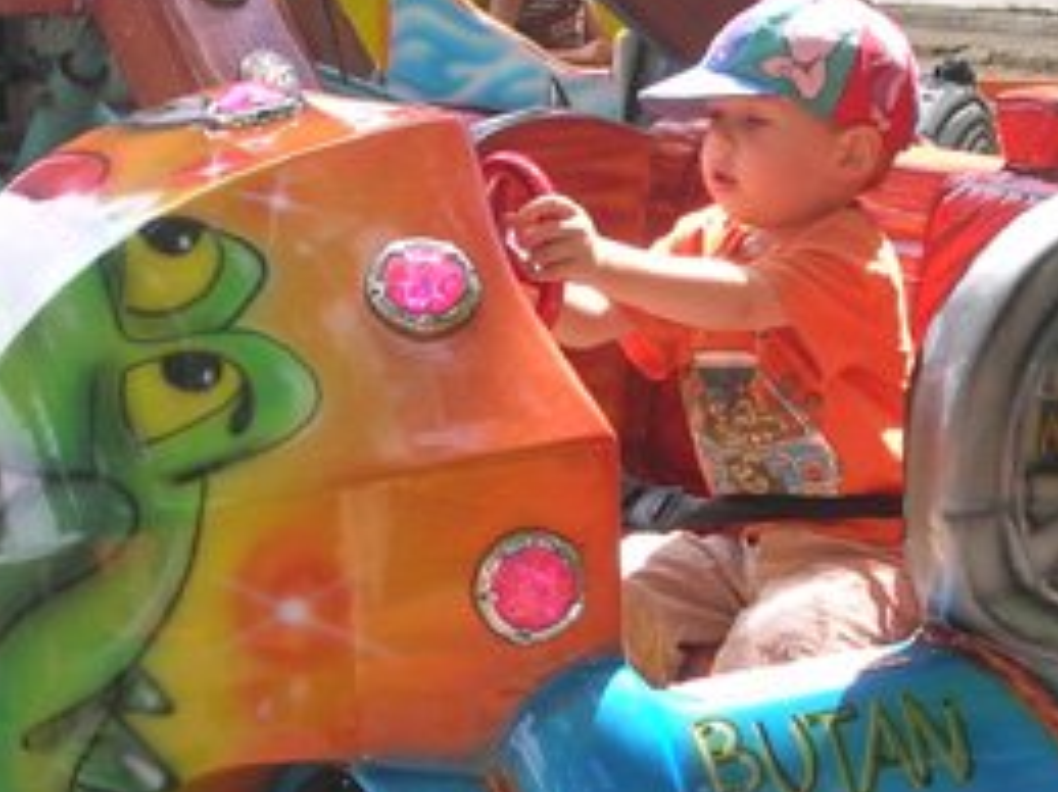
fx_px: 3544
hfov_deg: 16.9
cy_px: 463
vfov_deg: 12.8
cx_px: 764
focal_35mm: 116
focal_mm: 8.4
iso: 50
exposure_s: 1/56.7
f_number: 5.6
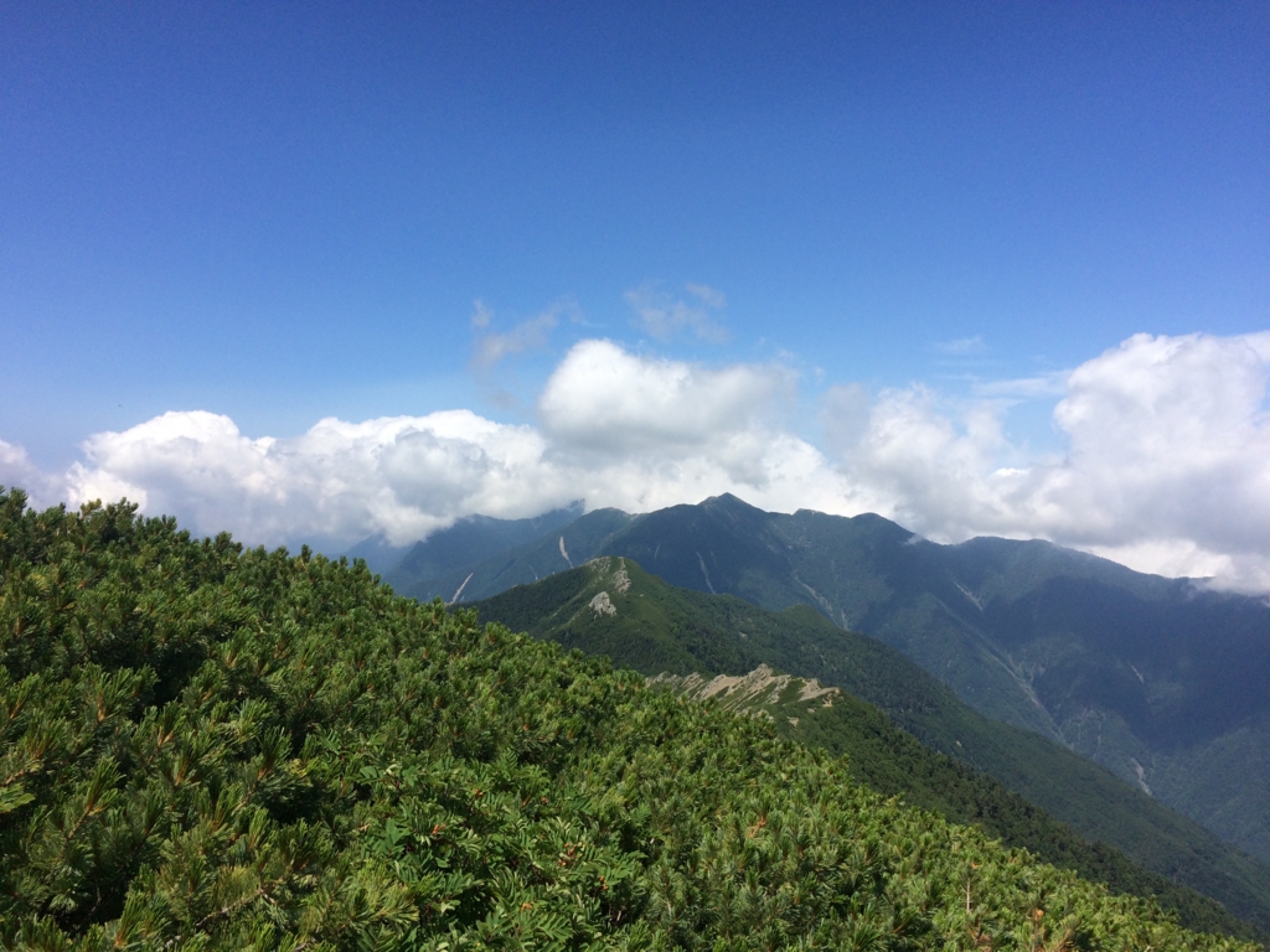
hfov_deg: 61.7
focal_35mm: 29
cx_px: 635
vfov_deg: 48.2
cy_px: 476
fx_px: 1064
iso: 32
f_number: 2.2
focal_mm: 4.15
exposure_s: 1/3425
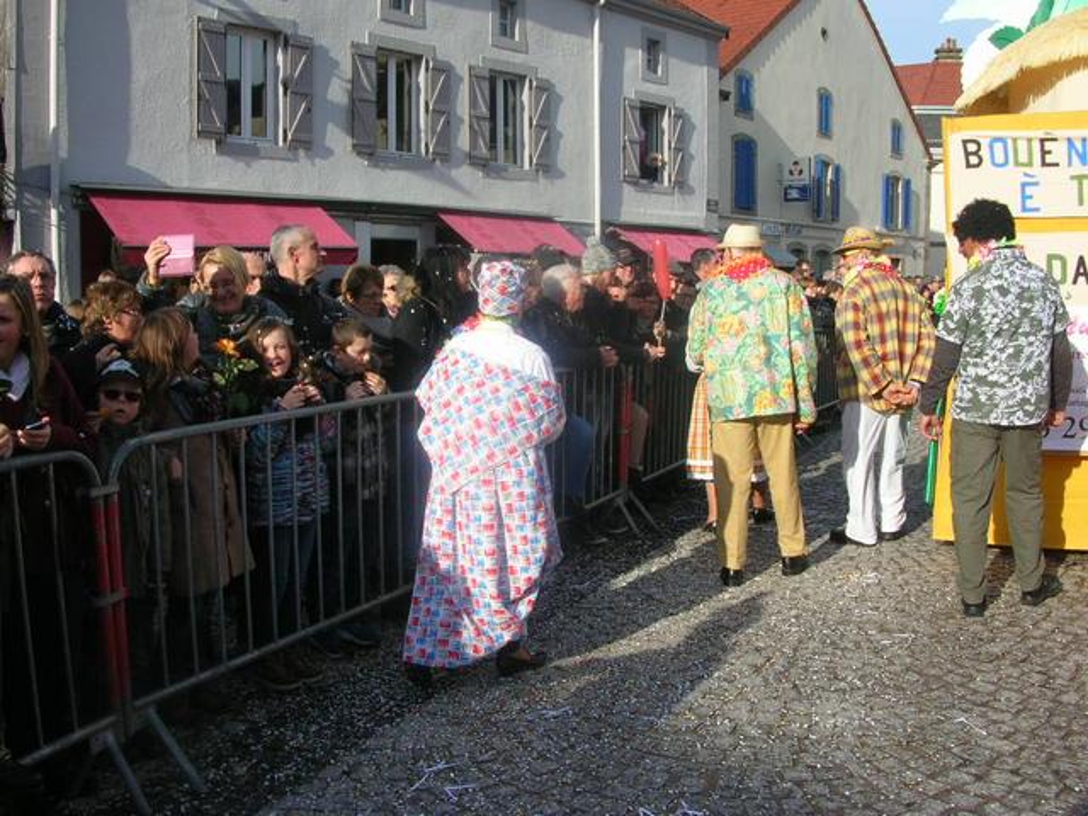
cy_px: 408
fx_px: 1100
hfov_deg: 52.6
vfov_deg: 40.7
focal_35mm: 35
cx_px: 544
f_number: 5.6
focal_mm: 5.8
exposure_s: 1/232
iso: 50
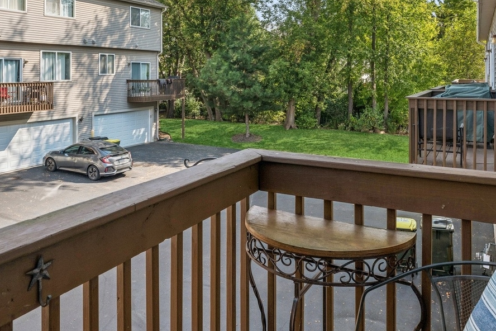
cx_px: 238
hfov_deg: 60.3
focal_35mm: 31
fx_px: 427
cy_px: 63
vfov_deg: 40.5
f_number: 8
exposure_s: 1/250
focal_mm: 17
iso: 200
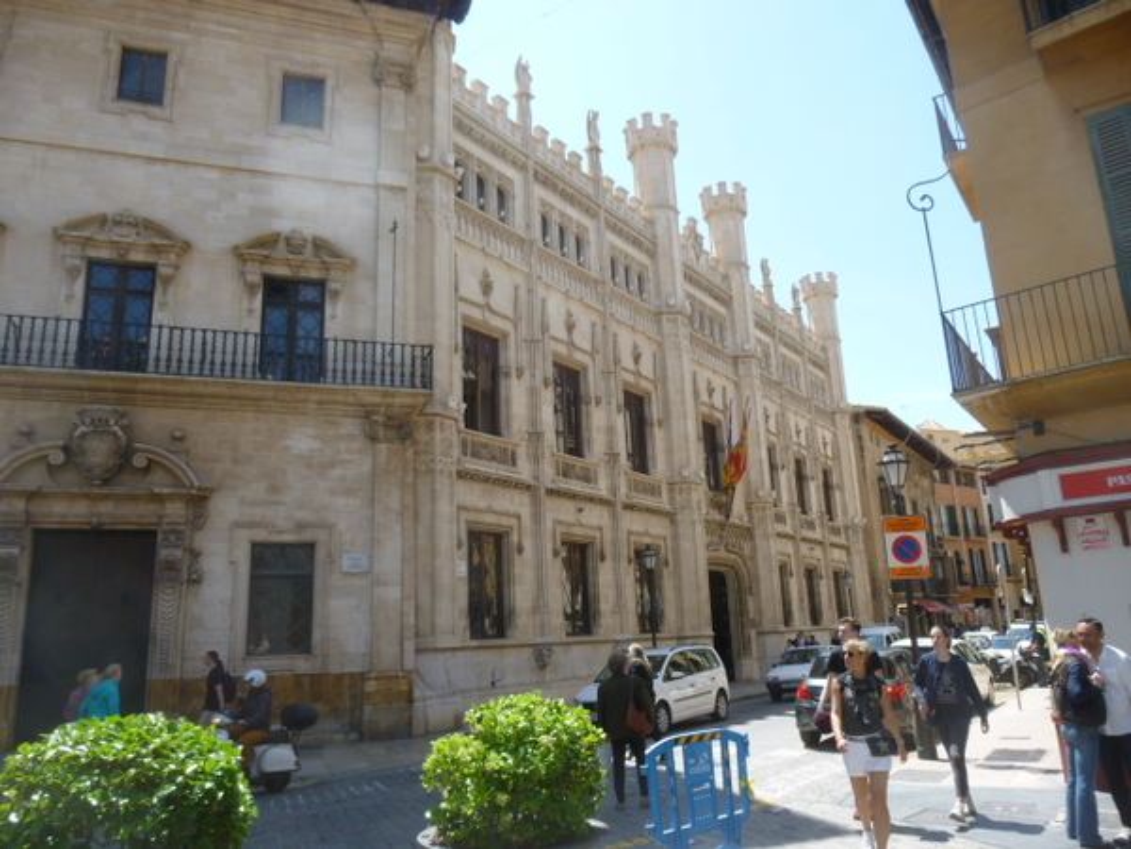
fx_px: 817
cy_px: 424
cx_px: 566
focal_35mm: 25
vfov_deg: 54.9
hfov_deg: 69.4
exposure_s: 1/400
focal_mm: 4.5
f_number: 3.1
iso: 100
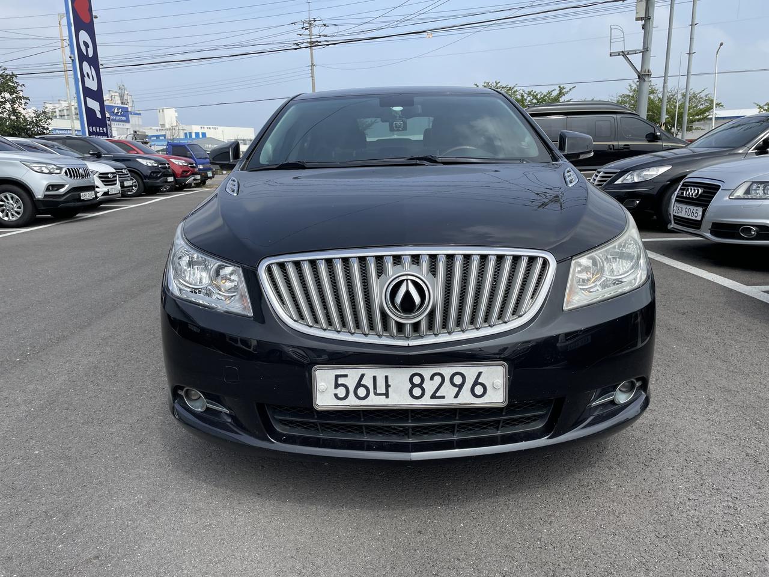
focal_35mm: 26
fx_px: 578
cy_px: 288
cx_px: 384
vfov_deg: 53.1
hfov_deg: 67.3
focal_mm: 4.2
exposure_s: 1/2882
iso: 32
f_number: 1.6
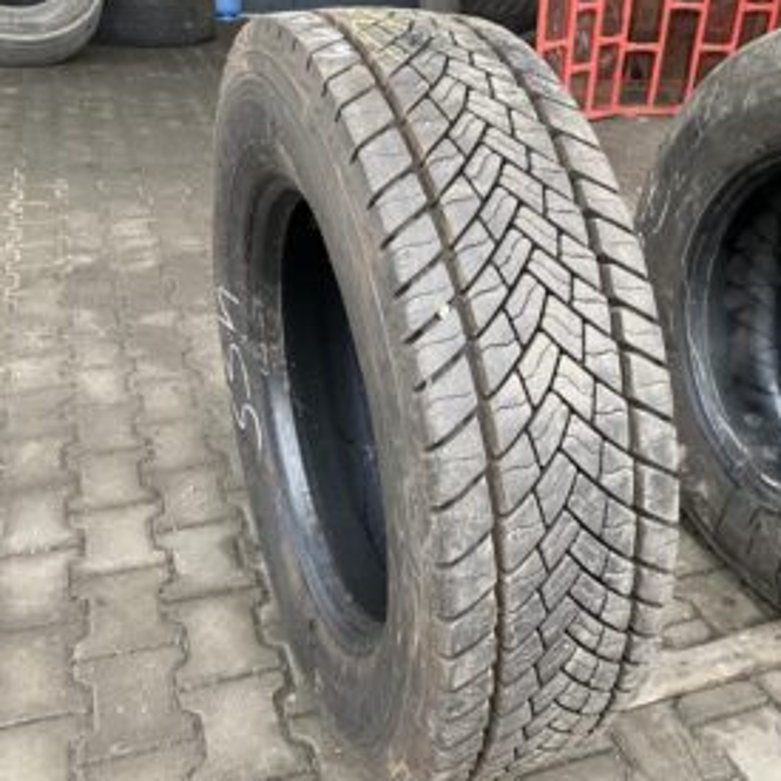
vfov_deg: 46.0
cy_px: 399
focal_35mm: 36
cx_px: 497
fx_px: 919
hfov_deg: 45.6
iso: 125
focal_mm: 4.25
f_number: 1.8
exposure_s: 1/60
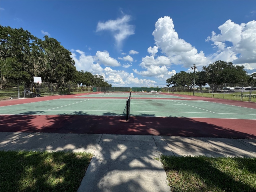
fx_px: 104
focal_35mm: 14
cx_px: 128
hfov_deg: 102.1
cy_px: 96
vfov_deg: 85.7
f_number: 2.2
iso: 50
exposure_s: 1/2985
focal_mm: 2.22
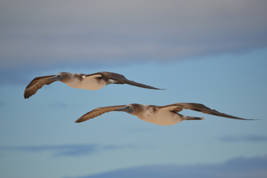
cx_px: 134
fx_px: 2225
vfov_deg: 4.6
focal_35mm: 300
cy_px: 89
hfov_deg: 6.9
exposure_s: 1/2000
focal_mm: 200
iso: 250
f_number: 7.1
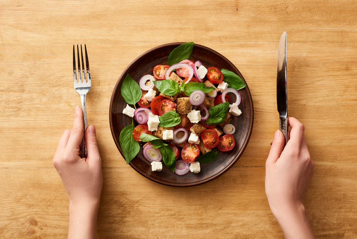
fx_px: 496
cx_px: 178
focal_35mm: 50
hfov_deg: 39.6
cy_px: 120
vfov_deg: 27.0
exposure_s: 1/160
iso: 100
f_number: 9
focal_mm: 50
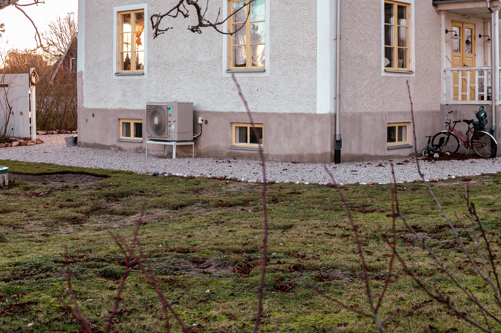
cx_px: 358
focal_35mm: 50
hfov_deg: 38.9
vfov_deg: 25.9
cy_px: 18
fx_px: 695
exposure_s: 1/125
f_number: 5
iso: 100
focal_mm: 24
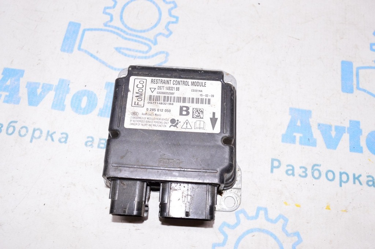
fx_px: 343
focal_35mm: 33
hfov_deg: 57.3
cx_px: 188
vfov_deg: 39.9
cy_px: 124
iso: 1600
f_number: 8
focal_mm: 22
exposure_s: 1/125
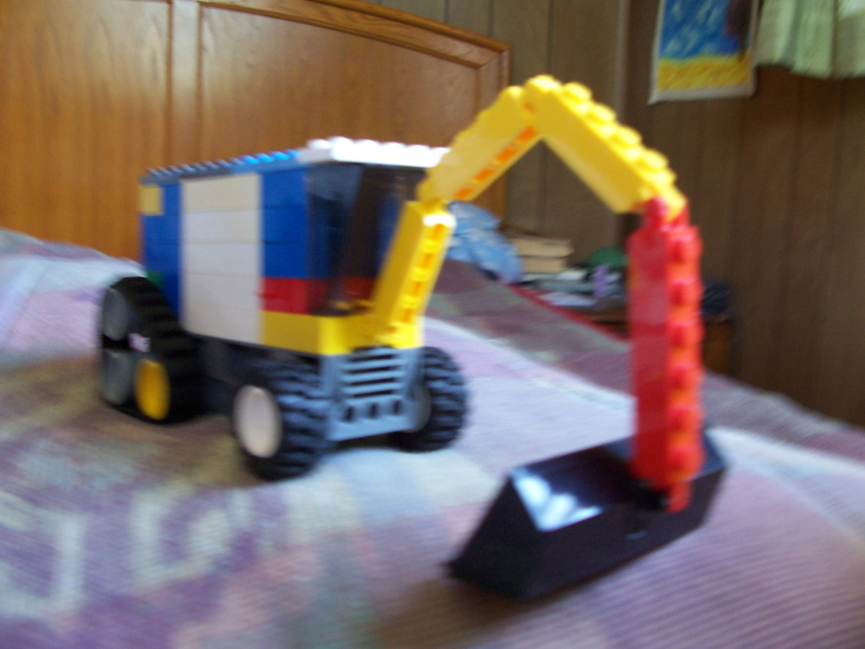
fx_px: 875
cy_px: 324
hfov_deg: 52.6
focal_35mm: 35
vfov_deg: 40.7
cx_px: 432
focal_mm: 6
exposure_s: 1/10
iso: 140
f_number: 2.8
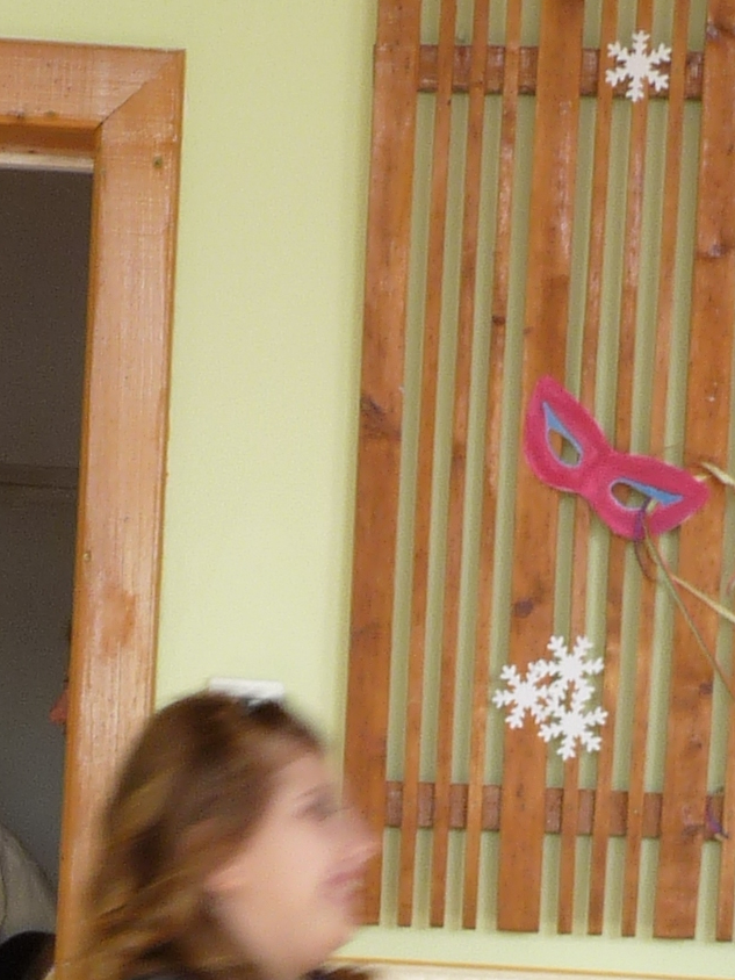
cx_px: 375
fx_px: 5237
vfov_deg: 10.4
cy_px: 1300
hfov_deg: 8.0
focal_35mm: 185
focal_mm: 7.6
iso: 100
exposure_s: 1/50
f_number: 3
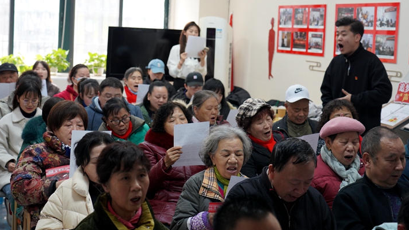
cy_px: 83
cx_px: 192
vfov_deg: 17.0
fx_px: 770
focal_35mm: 71
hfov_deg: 29.7
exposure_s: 1/160
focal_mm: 60
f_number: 4
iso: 1600
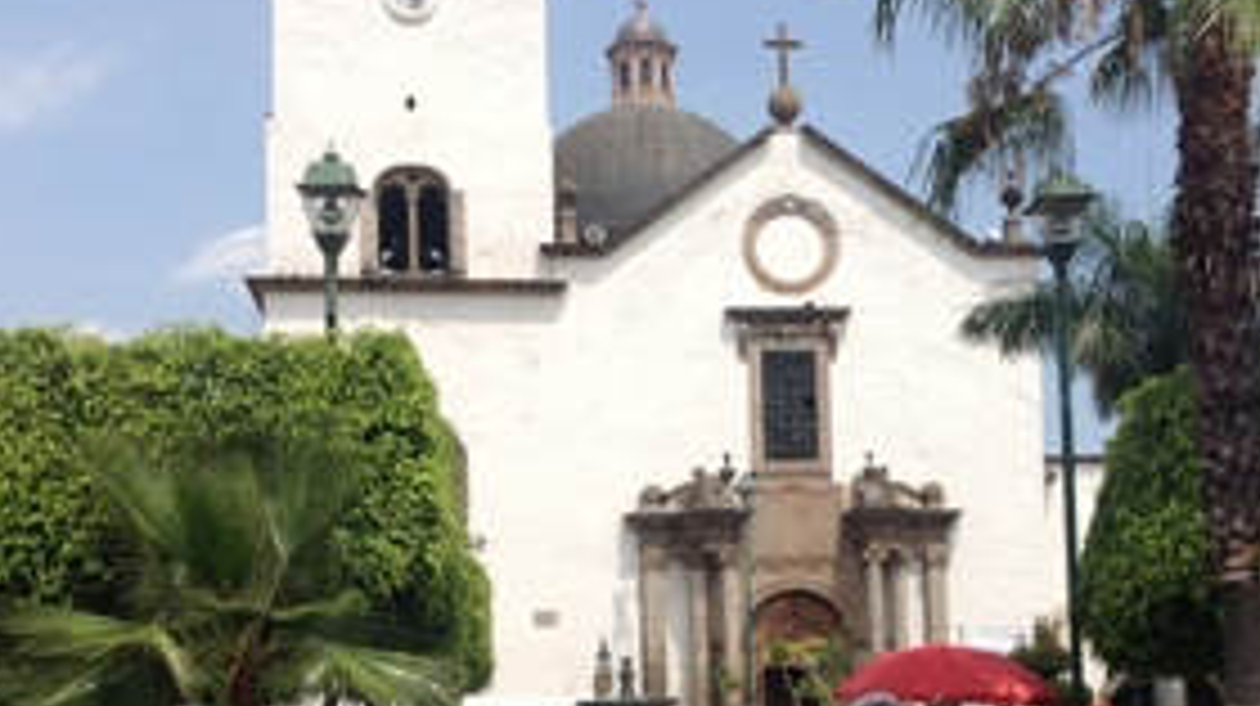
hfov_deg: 34.3
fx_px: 2036
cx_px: 720
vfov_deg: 19.5
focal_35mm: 61
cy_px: 542
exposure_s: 1/2326
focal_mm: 4.28
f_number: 2.4
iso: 50
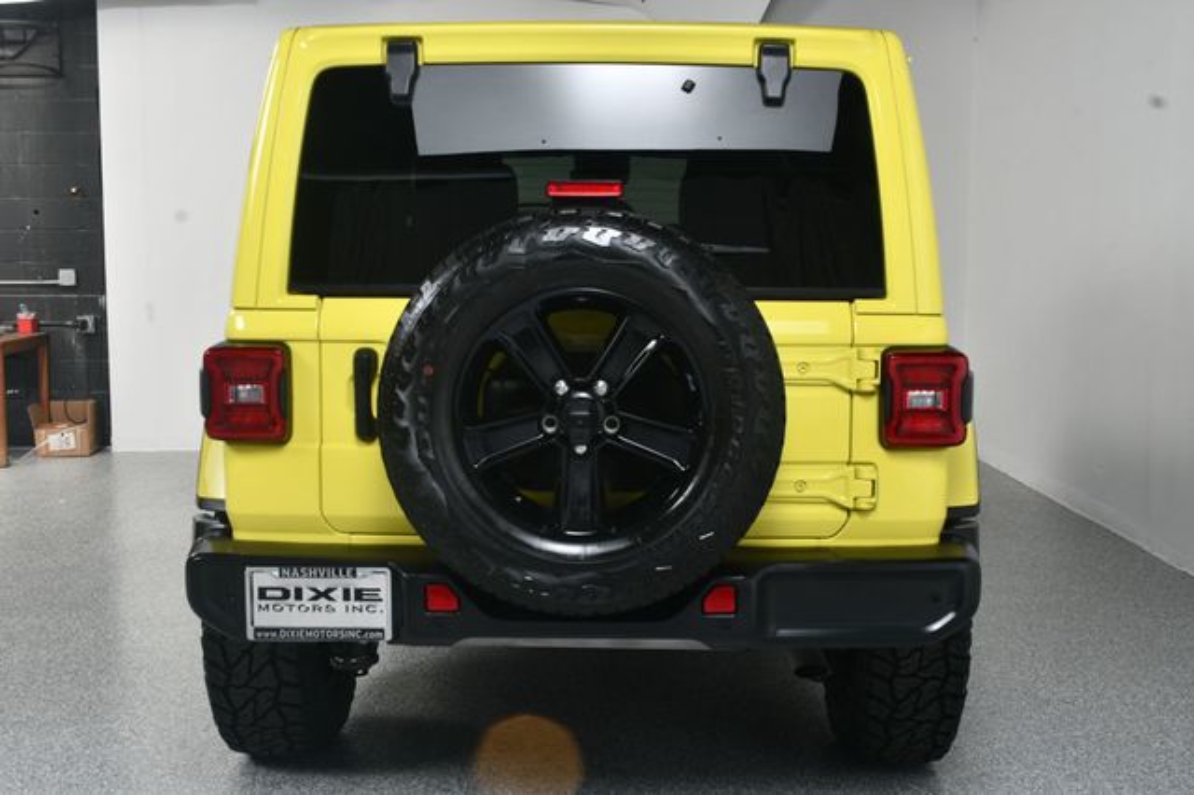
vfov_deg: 33.4
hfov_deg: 48.5
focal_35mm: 40
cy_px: 398
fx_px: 1326
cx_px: 597
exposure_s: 1/160
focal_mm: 27
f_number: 11
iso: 100
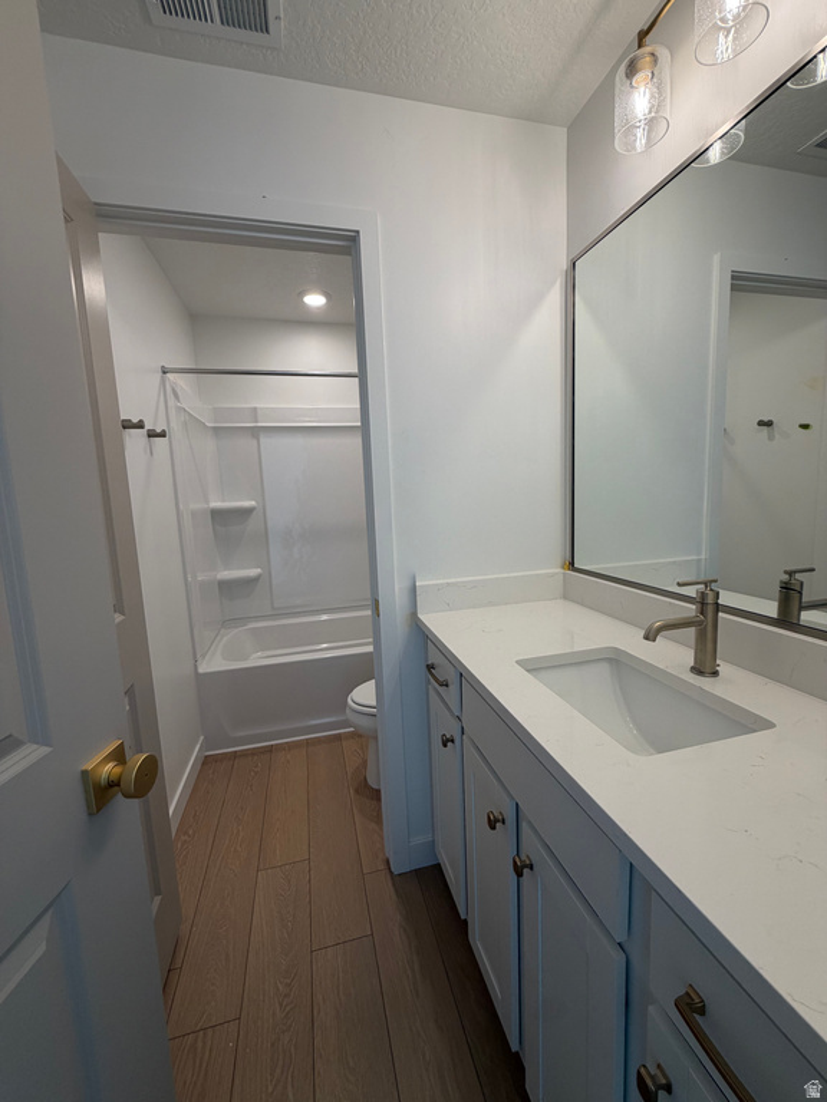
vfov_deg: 102.1
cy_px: 551
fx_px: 446
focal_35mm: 14
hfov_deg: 85.7
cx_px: 414
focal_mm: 2.22
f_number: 2.2
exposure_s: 1/120
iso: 64
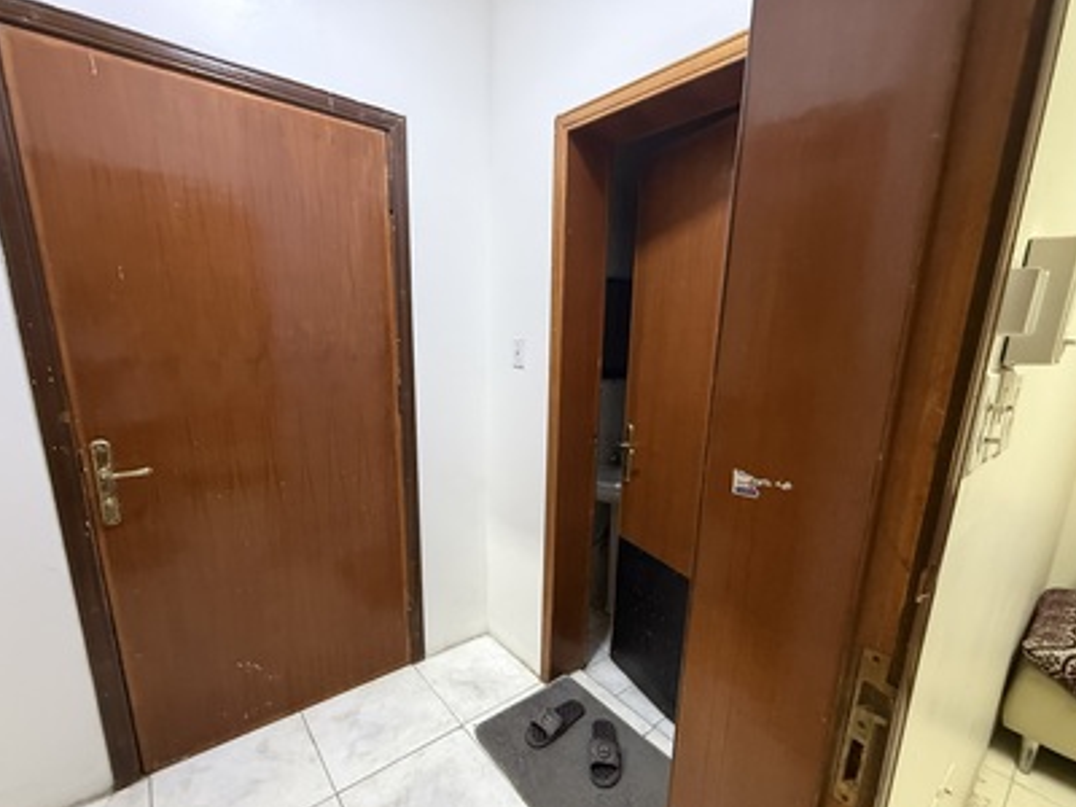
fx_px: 497
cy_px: 448
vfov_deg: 77.8
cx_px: 547
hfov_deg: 94.5
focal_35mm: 16
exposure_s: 1/60
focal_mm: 2.22
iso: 640
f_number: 2.2
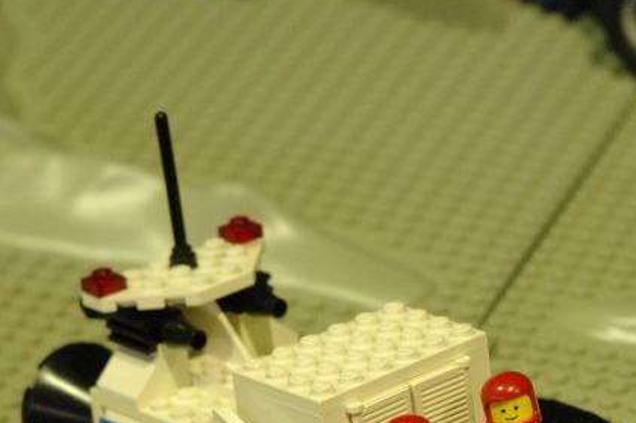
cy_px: 449
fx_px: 4517
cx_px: 435
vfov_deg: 5.3
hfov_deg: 8.0
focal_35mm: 256
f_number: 4.5
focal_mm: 70
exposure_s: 1/25
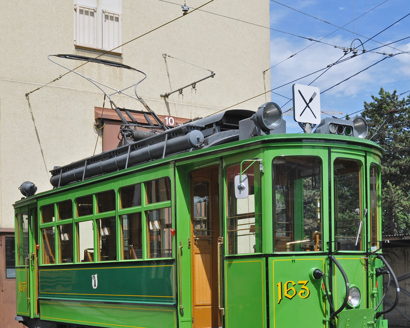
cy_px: 212
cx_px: 212
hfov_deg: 34.7
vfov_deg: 28.0
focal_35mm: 54
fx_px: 655
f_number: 11
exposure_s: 1/320
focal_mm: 24
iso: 400
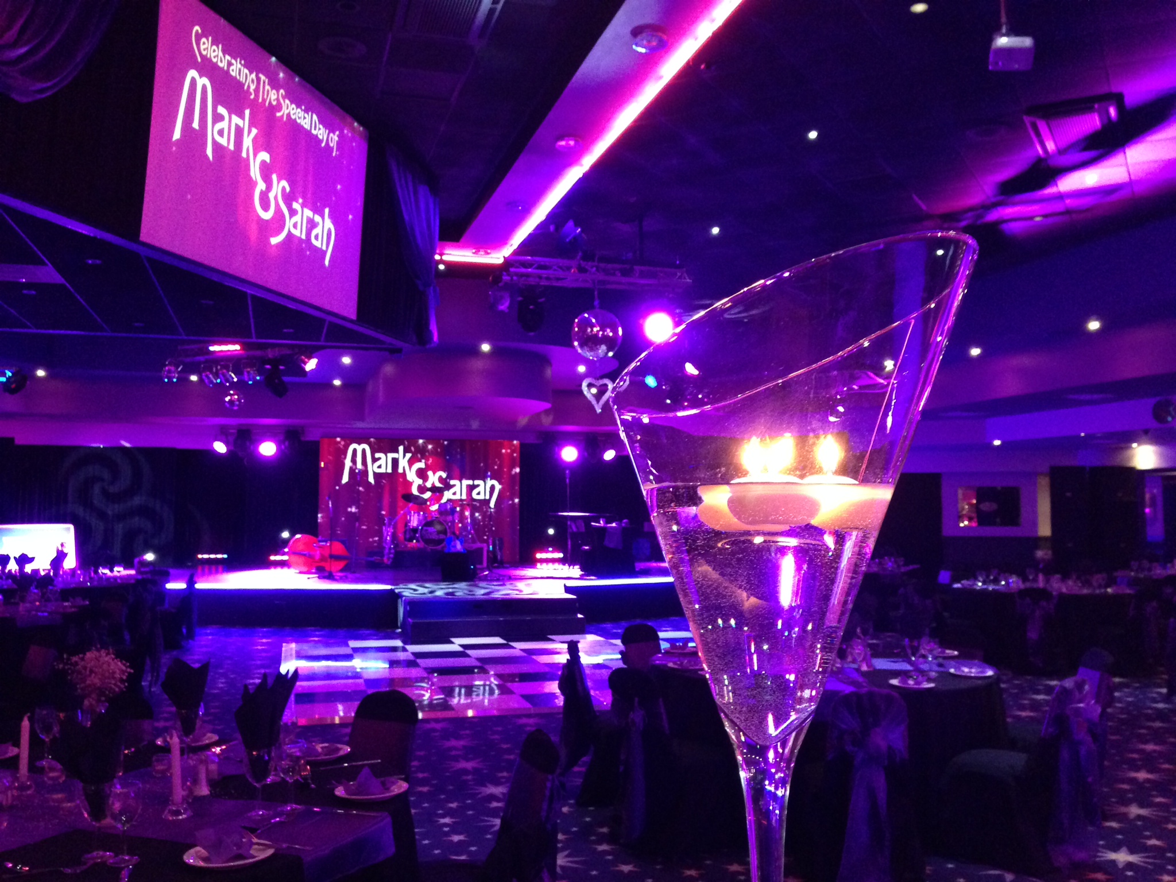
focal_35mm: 33
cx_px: 588
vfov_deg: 42.9
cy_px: 441
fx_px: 1121
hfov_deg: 55.4
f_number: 2.4
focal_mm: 4.12
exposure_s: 1/15
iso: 500
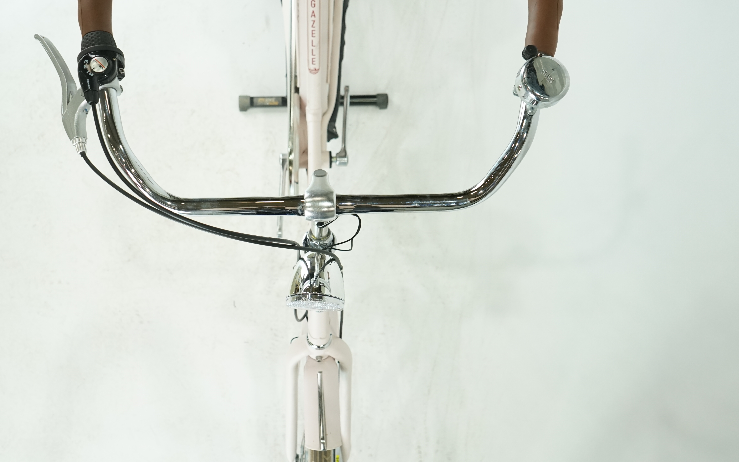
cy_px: 240
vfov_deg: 35.3
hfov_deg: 53.7
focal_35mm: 36
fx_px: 725
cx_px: 309
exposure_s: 1/200
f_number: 5.6
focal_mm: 28
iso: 1600
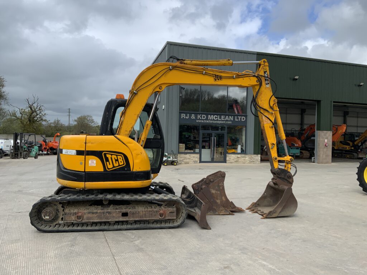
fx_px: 307
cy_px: 138
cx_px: 184
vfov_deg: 48.2
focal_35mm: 29
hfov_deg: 61.7
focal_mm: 3
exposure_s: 1/1221
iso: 16
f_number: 1.8
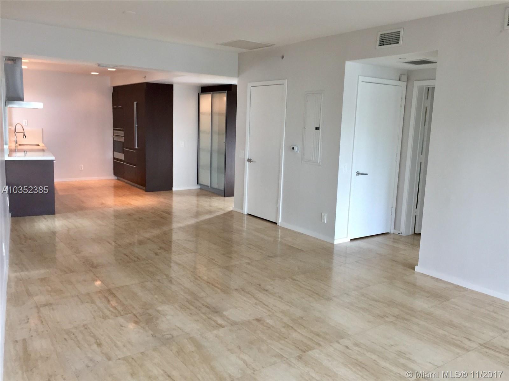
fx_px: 426
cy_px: 190
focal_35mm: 29
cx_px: 254
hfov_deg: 61.7
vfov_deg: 48.2
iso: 80
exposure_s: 1/30
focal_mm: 4.15
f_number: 2.2
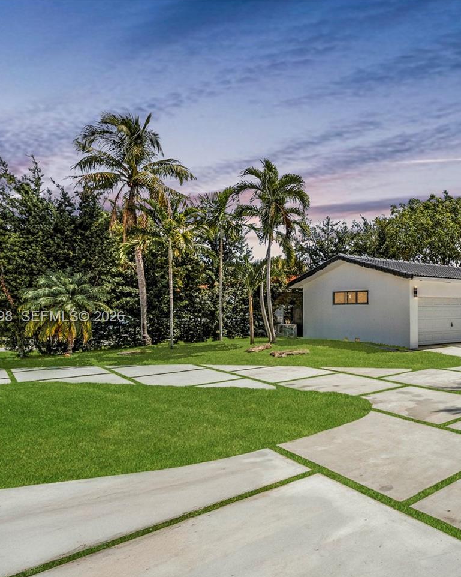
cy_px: 318
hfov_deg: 50.2
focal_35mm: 25
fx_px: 426
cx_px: 418
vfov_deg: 67.9
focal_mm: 16
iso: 400
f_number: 8
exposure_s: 1/2500
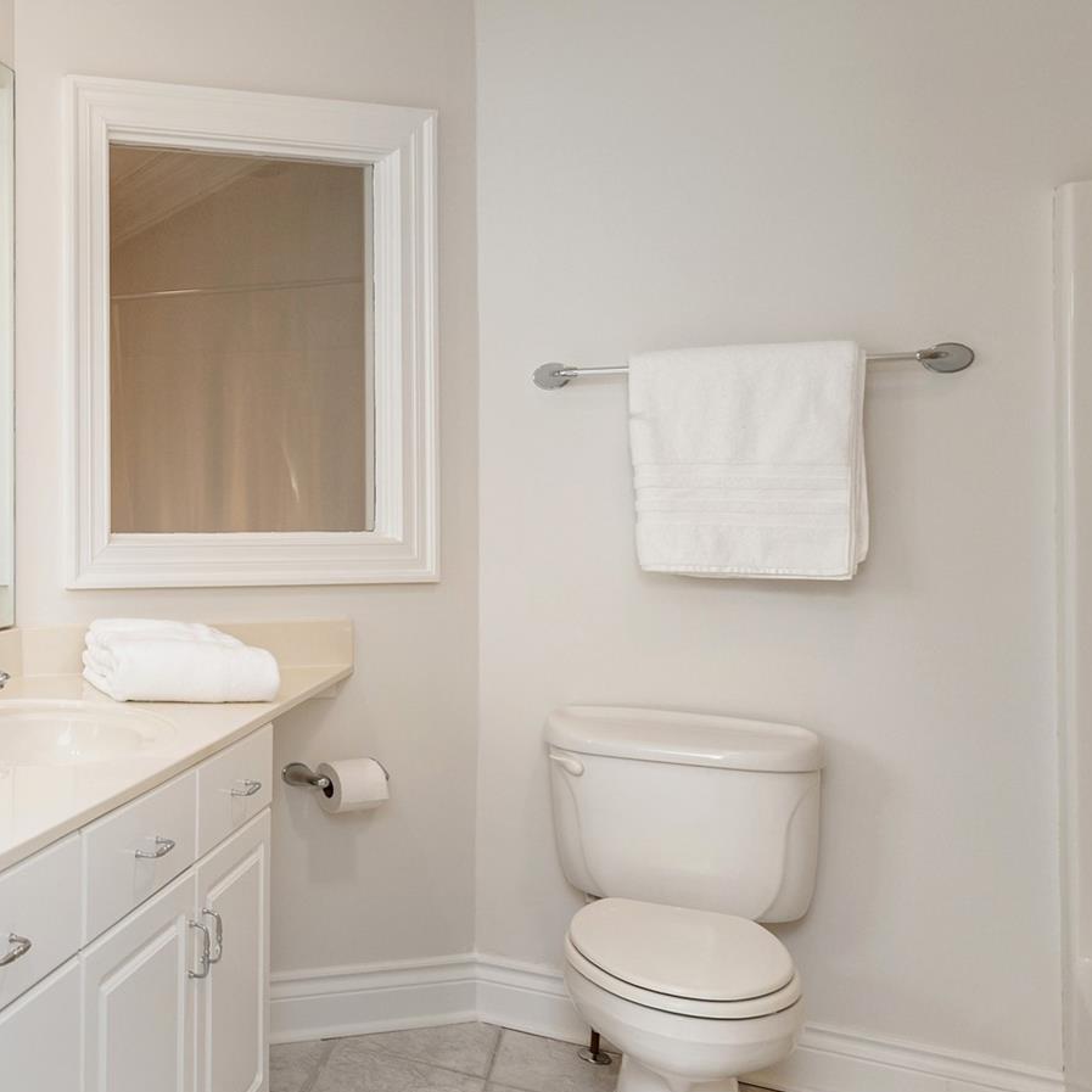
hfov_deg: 39.6
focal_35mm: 33
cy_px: 500
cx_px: -138
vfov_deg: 49.7
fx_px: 1178
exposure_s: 1/80
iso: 320
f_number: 7.1
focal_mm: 17
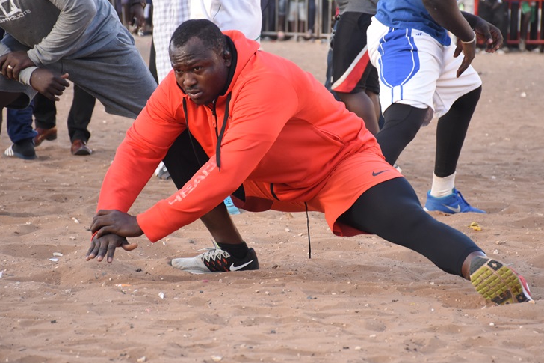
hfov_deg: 13.1
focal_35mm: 157
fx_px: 2365
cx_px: 283
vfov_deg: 8.8
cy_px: 173
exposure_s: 1/320
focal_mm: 95
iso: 1000
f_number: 5.3
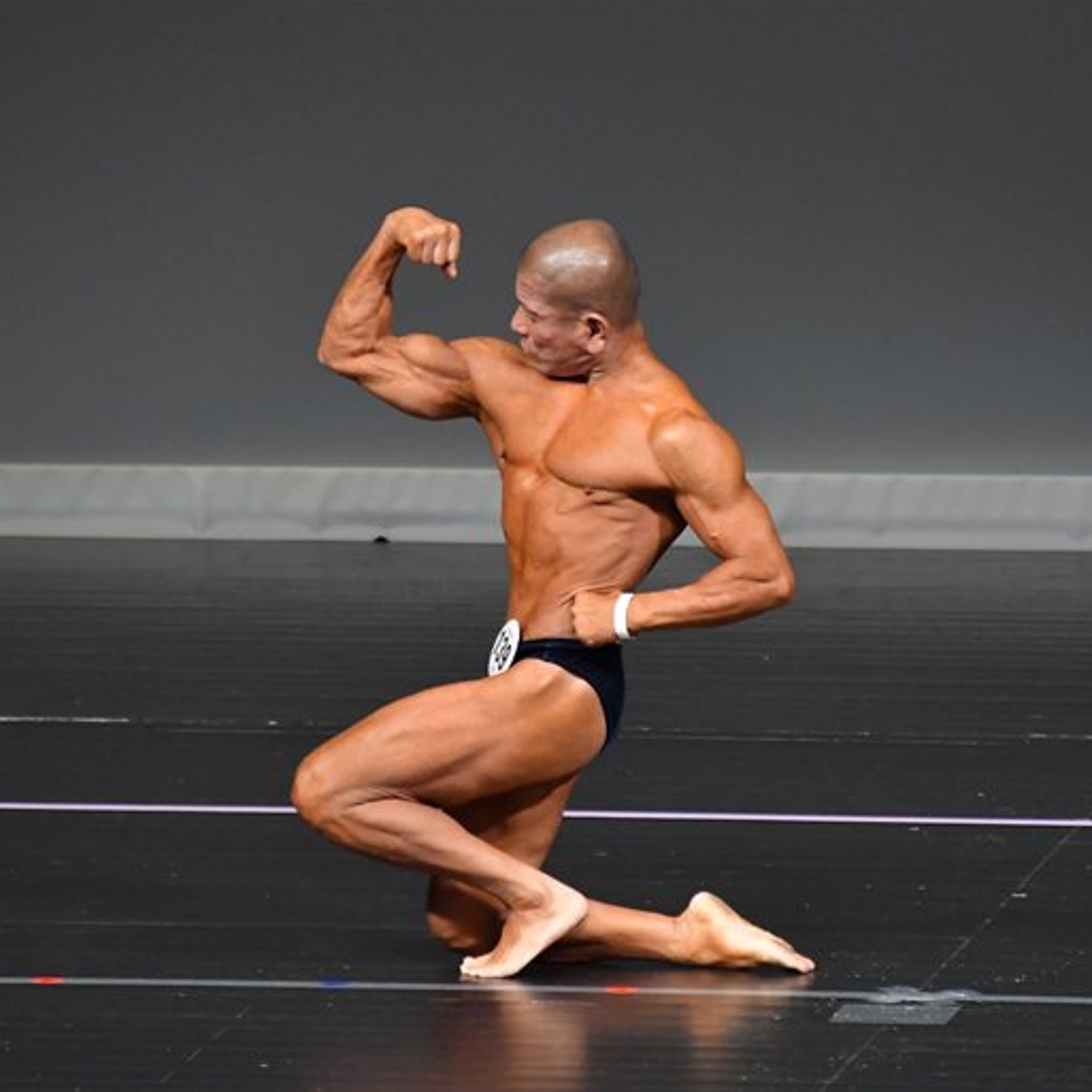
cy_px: 545
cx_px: 614
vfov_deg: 3.0
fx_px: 20593
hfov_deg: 3.0
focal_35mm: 577
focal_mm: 300
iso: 4000
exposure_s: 1/400
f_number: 5.6
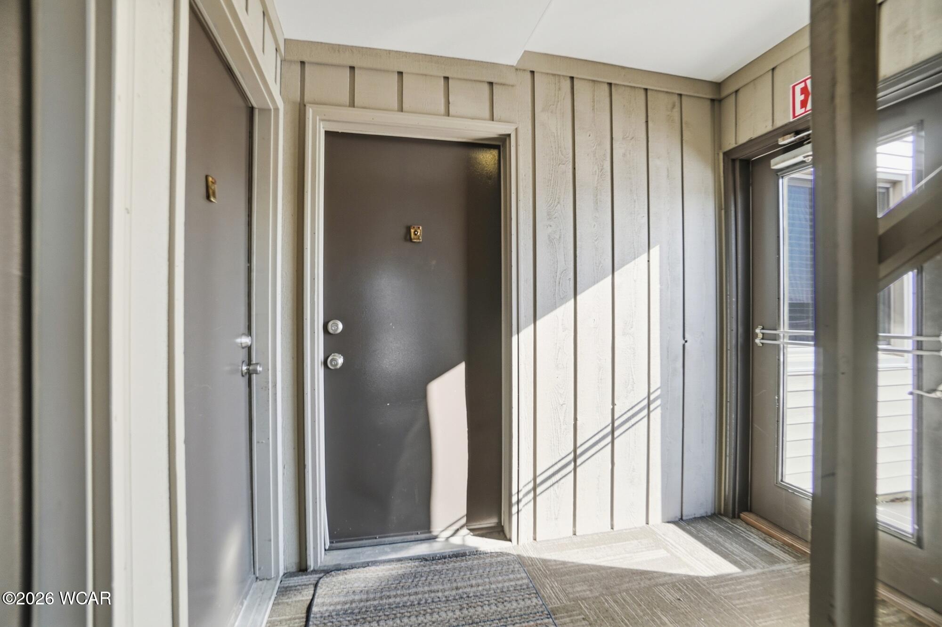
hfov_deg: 100.4
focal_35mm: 15
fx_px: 392
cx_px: 471
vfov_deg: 77.3
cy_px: 314
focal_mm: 10
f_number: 5.6
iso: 125
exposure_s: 1/750
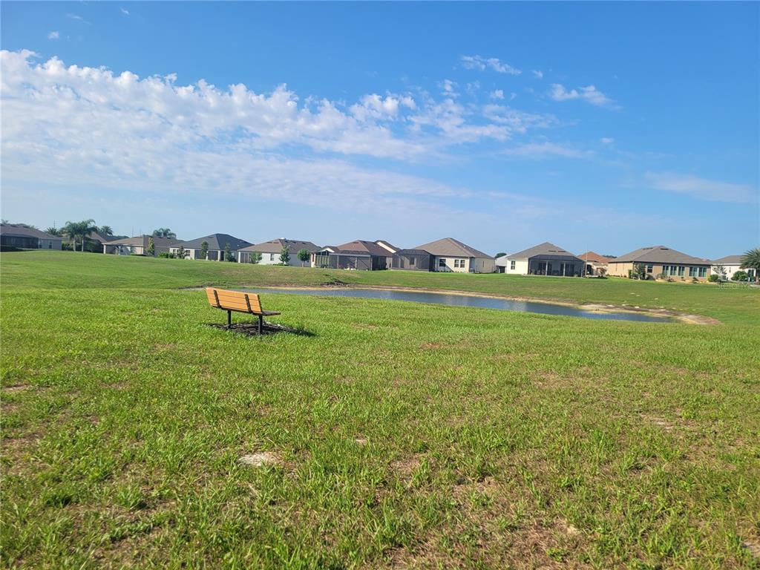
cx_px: 380
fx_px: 571
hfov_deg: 67.3
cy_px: 285
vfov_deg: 53.1
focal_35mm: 26
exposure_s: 1/2593
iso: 40
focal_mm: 5.4
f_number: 1.8
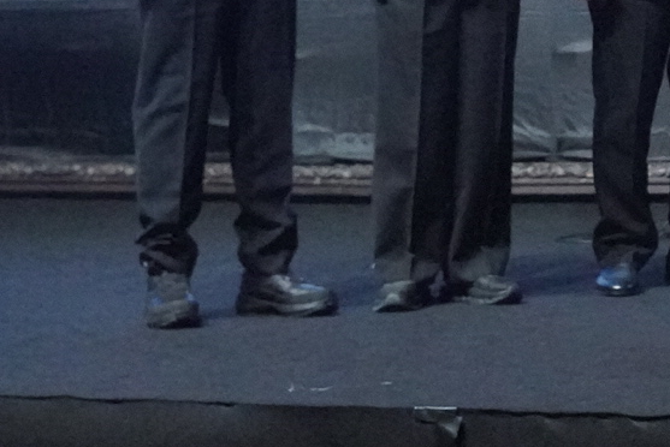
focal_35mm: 151
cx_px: 953
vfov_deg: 9.0
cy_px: -89
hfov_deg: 13.0
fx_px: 2812
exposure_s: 1/1000
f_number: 6.3
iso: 40000
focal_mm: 52
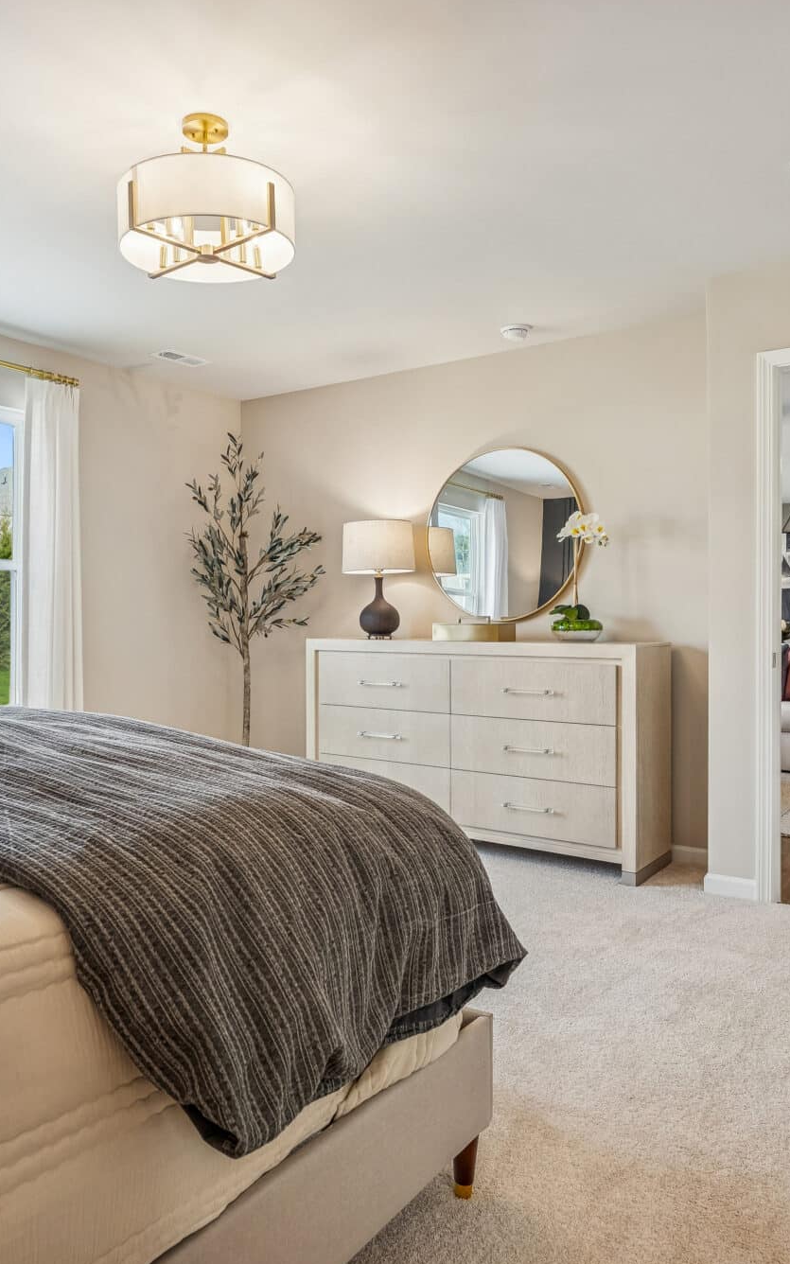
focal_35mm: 25
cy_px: 635
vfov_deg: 72.5
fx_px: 861
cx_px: 342
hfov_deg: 49.1
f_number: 8
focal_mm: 16
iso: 640
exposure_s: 1/30
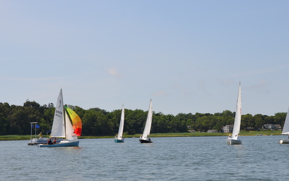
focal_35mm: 80
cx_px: 194
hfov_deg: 25.7
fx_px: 630
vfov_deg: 16.3
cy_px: 90
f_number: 9
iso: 100
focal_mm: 32
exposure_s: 1/320
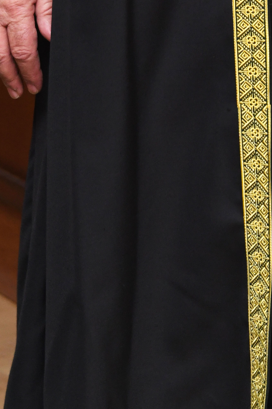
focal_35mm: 291
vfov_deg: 6.9
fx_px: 3298
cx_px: 257
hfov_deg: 4.7
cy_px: -380
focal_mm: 70
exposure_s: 1/125
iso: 1000
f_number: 7.1
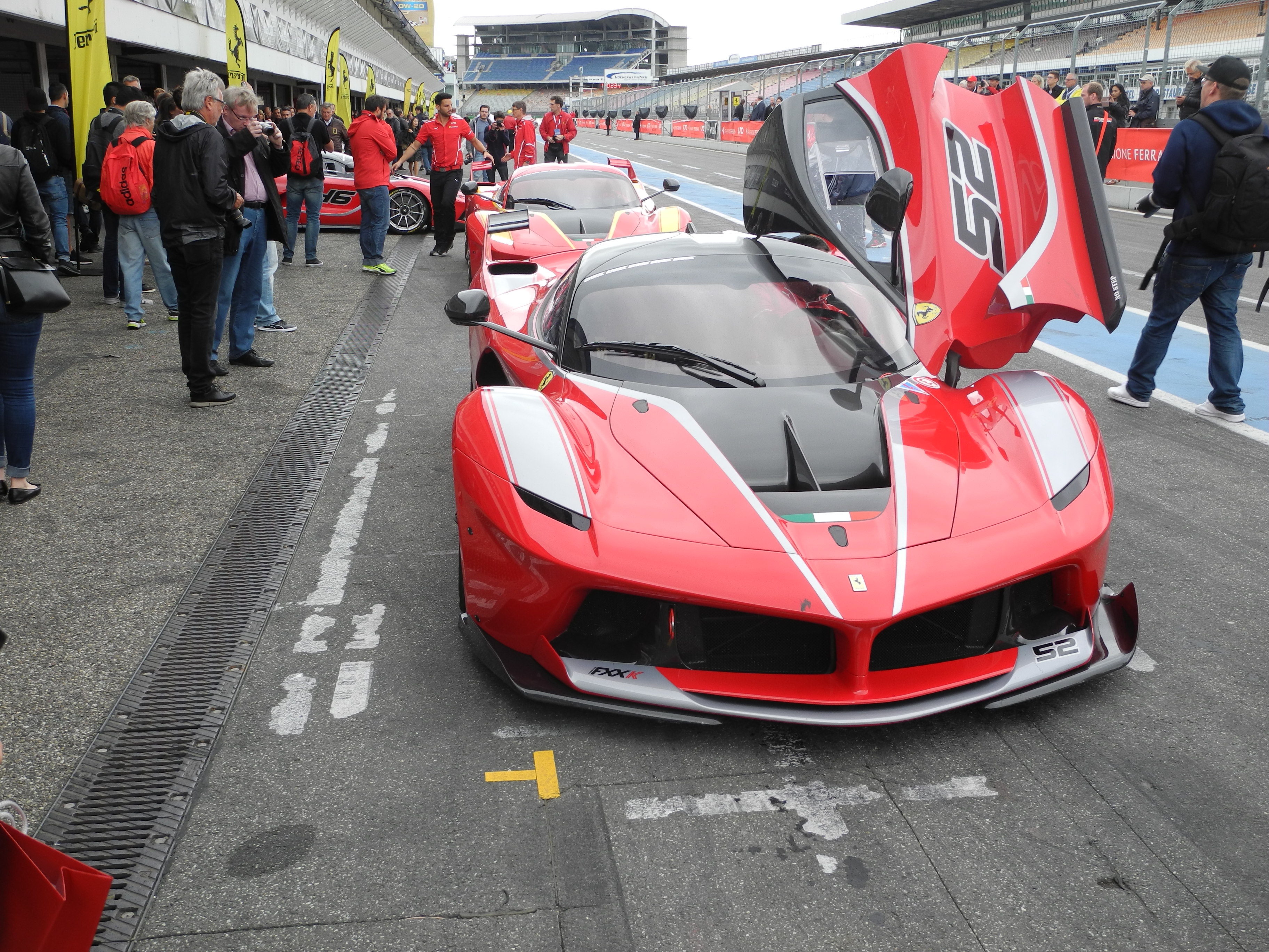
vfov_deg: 37.7
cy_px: 476
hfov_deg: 49.0
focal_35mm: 38
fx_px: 1393
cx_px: 634
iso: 100
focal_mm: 8.1
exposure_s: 1/125
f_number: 3.2
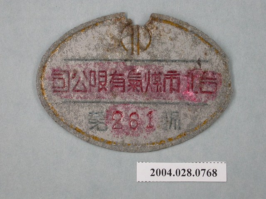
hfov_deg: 17.6
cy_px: 100
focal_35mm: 112
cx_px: 133
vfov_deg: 13.2
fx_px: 861
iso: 100
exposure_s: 1/30
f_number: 4.2
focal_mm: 23.3
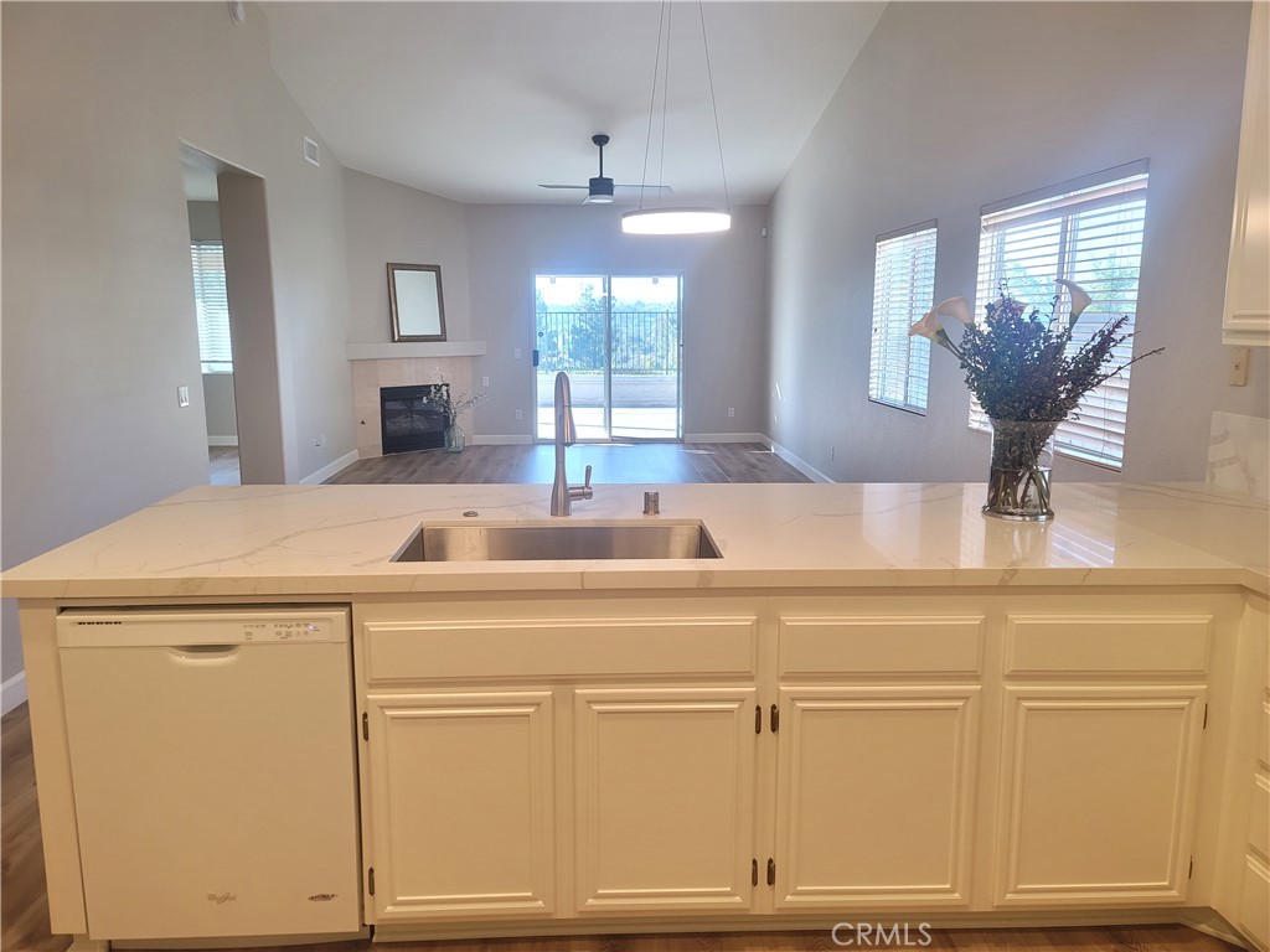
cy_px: 476
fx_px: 917
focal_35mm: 25
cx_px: 635
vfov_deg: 54.9
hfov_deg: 69.4
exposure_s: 1/120
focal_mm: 7
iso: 320
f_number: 1.8
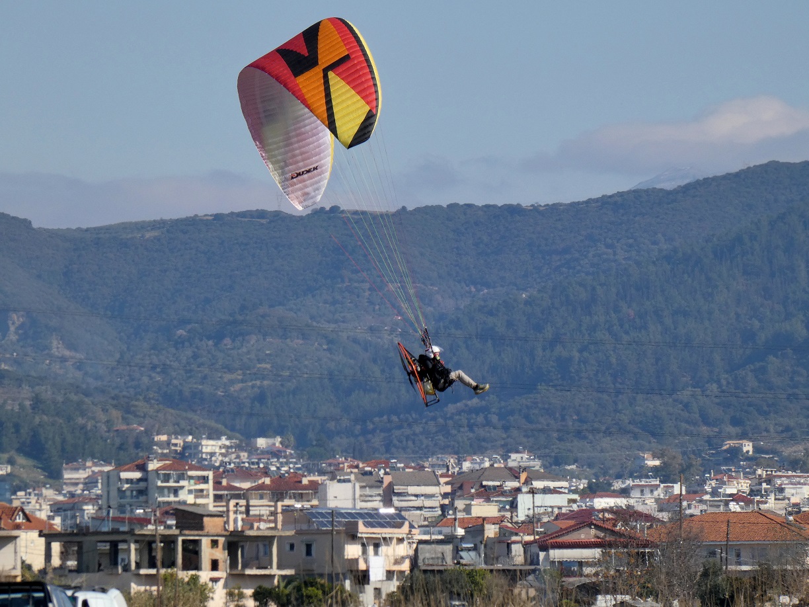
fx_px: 7689
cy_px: 304
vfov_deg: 4.5
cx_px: 404
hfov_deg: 6.0
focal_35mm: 329
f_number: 5.6
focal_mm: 58.9
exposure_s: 1/640
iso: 100
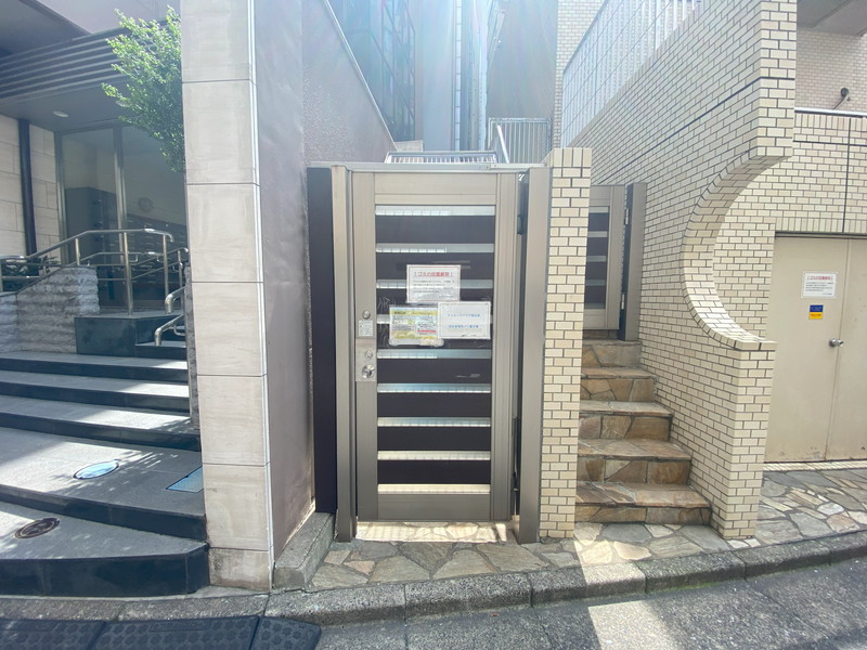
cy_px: 325
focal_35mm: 13
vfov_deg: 89.9
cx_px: 434
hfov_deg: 106.2
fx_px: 326
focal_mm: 1.54
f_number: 2.4
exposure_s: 1/217
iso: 20
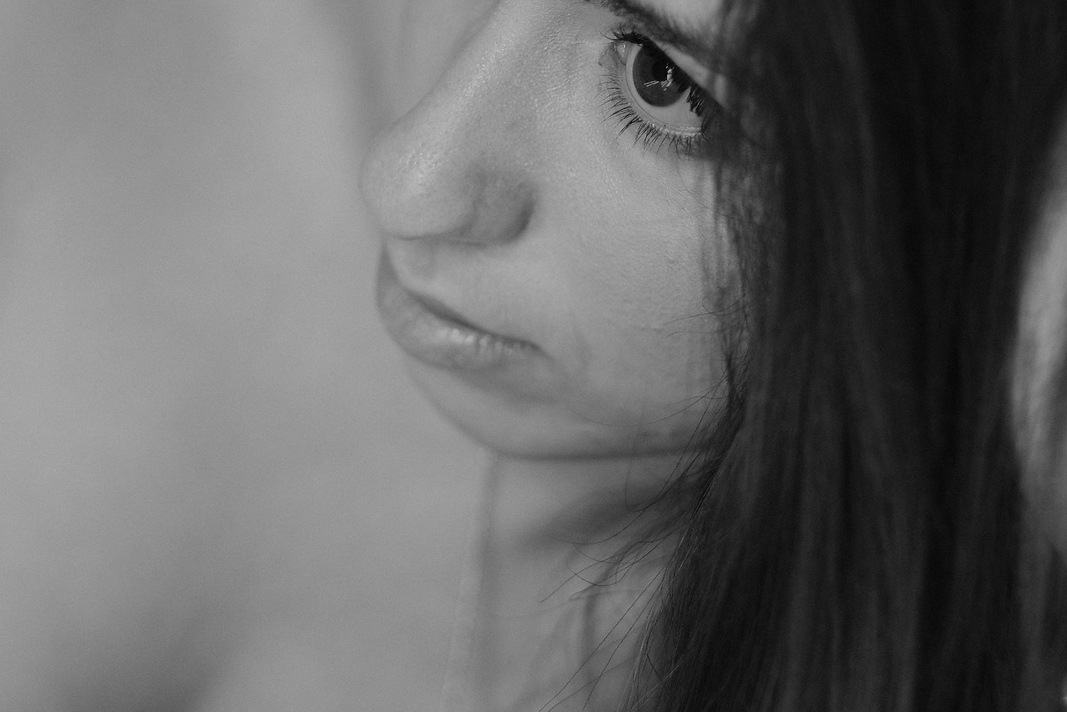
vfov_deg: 8.3
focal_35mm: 166
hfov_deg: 12.4
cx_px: 446
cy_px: 210
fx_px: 4921
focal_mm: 56
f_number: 2
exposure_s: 1/480
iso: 400
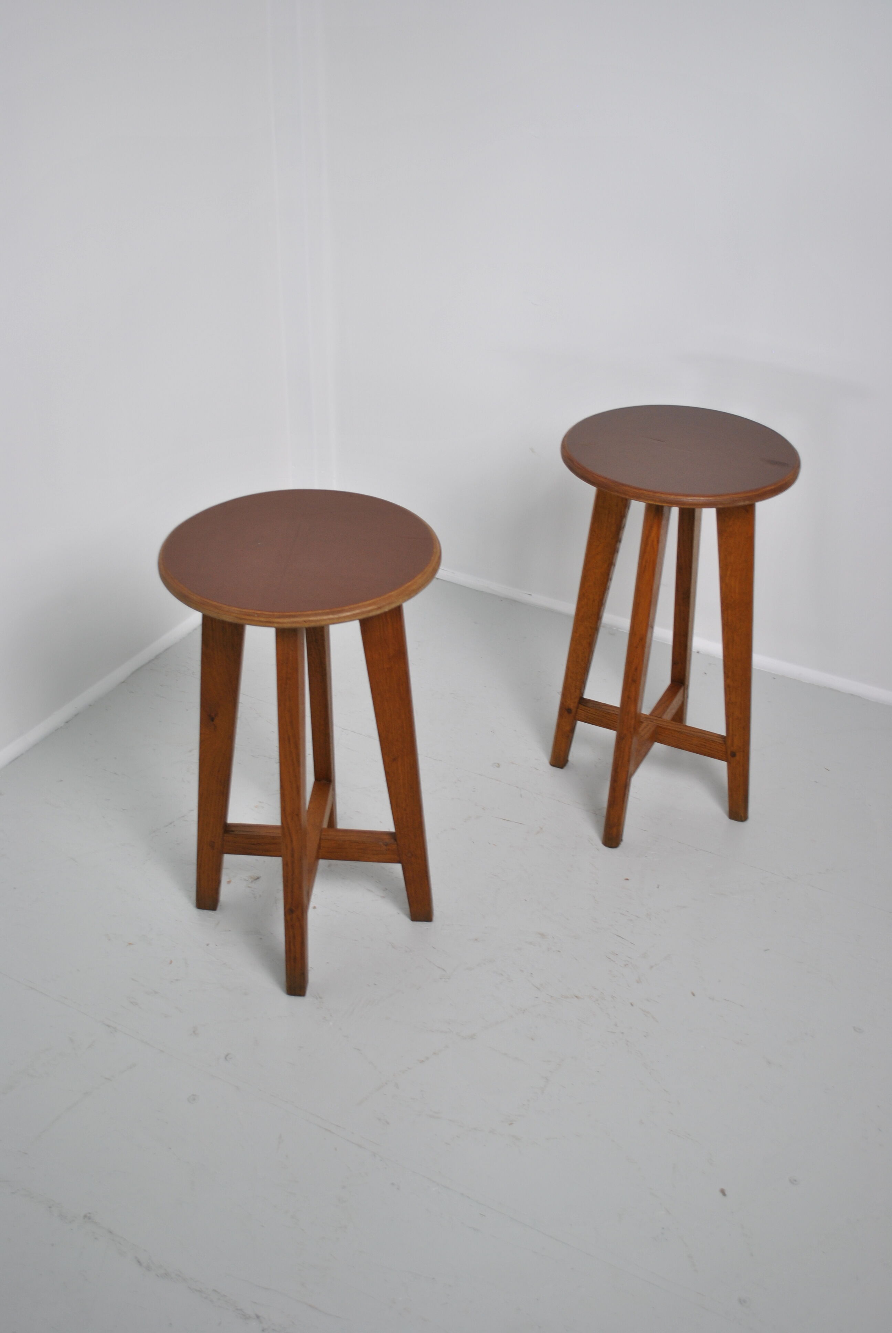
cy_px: 666
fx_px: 1445
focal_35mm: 39
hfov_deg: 34.3
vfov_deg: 49.5
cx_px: 446
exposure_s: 1/30
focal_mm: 26
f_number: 4.2
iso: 200
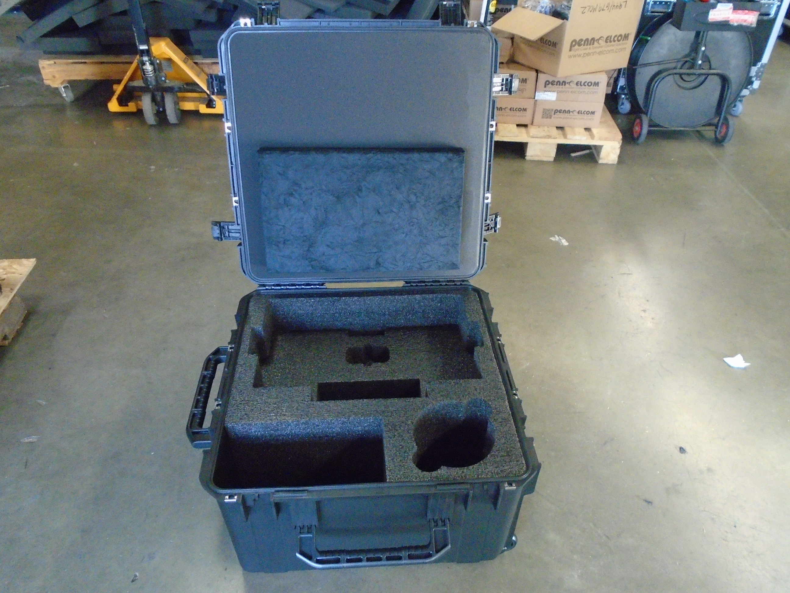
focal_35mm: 26
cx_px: 395
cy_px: 296
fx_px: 593
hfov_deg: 67.3
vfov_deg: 53.1
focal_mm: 4.6
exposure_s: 1/30
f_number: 3.2
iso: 800
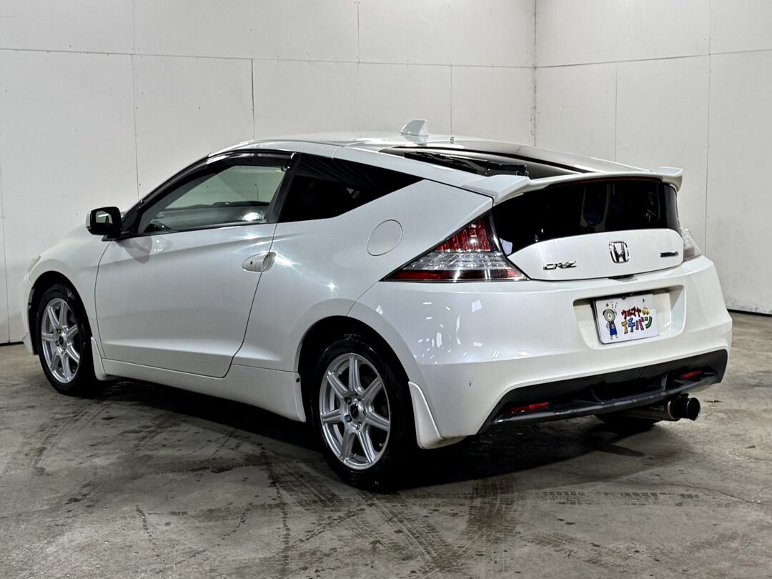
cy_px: 290
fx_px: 535
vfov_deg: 56.8
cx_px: 386
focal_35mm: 24
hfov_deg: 71.6
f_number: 1.78
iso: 80
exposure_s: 1/100
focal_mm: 6.76
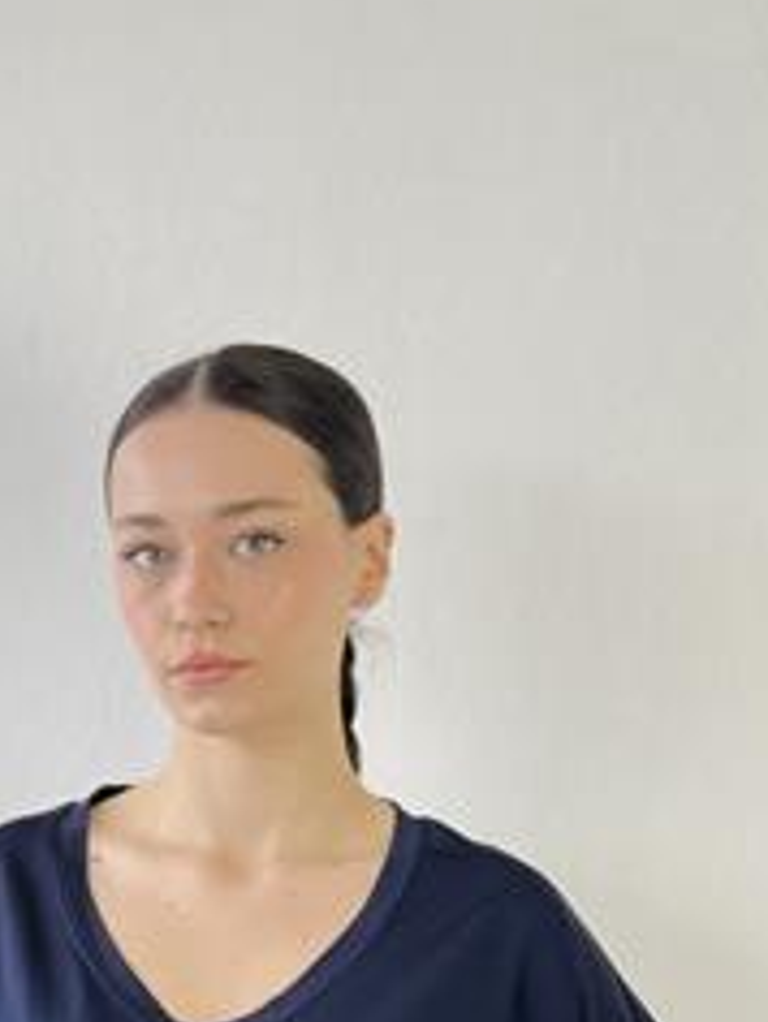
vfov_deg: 17.7
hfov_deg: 13.7
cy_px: 1080
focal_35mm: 108
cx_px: 229
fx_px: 3192
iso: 80
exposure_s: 1/100
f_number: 1.78
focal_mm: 6.76
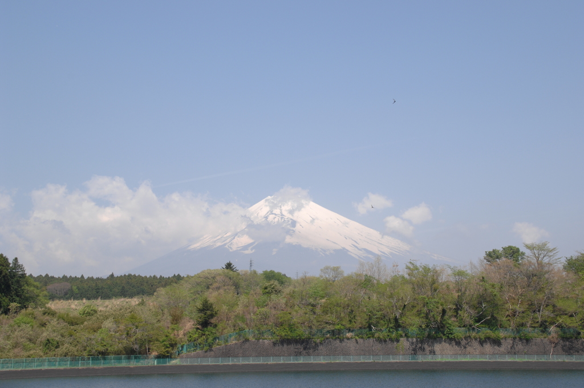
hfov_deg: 35.1
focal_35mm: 57
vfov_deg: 23.7
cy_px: 194
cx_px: 292
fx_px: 923
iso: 200
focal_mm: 38
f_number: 11
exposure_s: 1/500
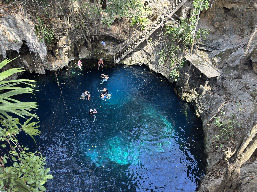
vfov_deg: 56.8
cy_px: 96
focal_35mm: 24
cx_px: 128
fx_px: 178
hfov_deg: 71.6
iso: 125
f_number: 1.78
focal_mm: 6.76
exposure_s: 1/122
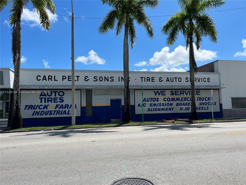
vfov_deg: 53.1
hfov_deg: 67.3
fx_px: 185
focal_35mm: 26
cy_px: 92
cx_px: 123
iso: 50
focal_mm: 5.7
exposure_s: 1/5882
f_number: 1.5
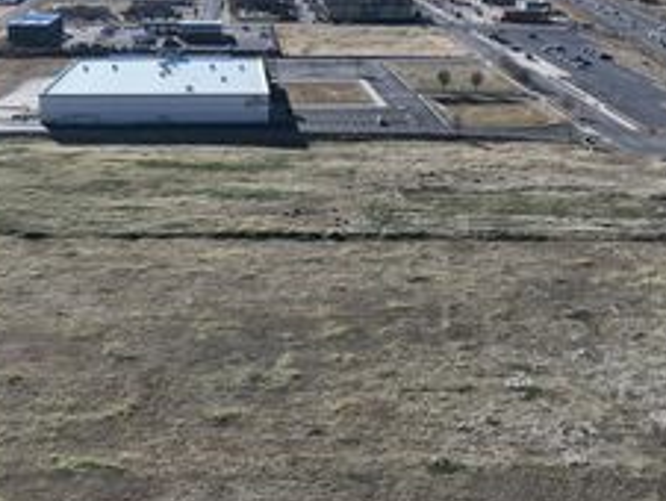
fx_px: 1021
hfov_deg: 35.8
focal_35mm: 53
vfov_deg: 27.5
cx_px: 224
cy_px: 196
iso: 140
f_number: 2.8
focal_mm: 12.29
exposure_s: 1/2500
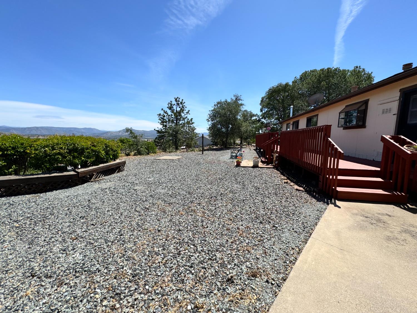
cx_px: 208
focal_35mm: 14
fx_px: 169
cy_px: 156
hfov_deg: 102.1
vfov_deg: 85.7
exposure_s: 1/1927
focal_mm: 2.22
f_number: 2.2
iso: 50
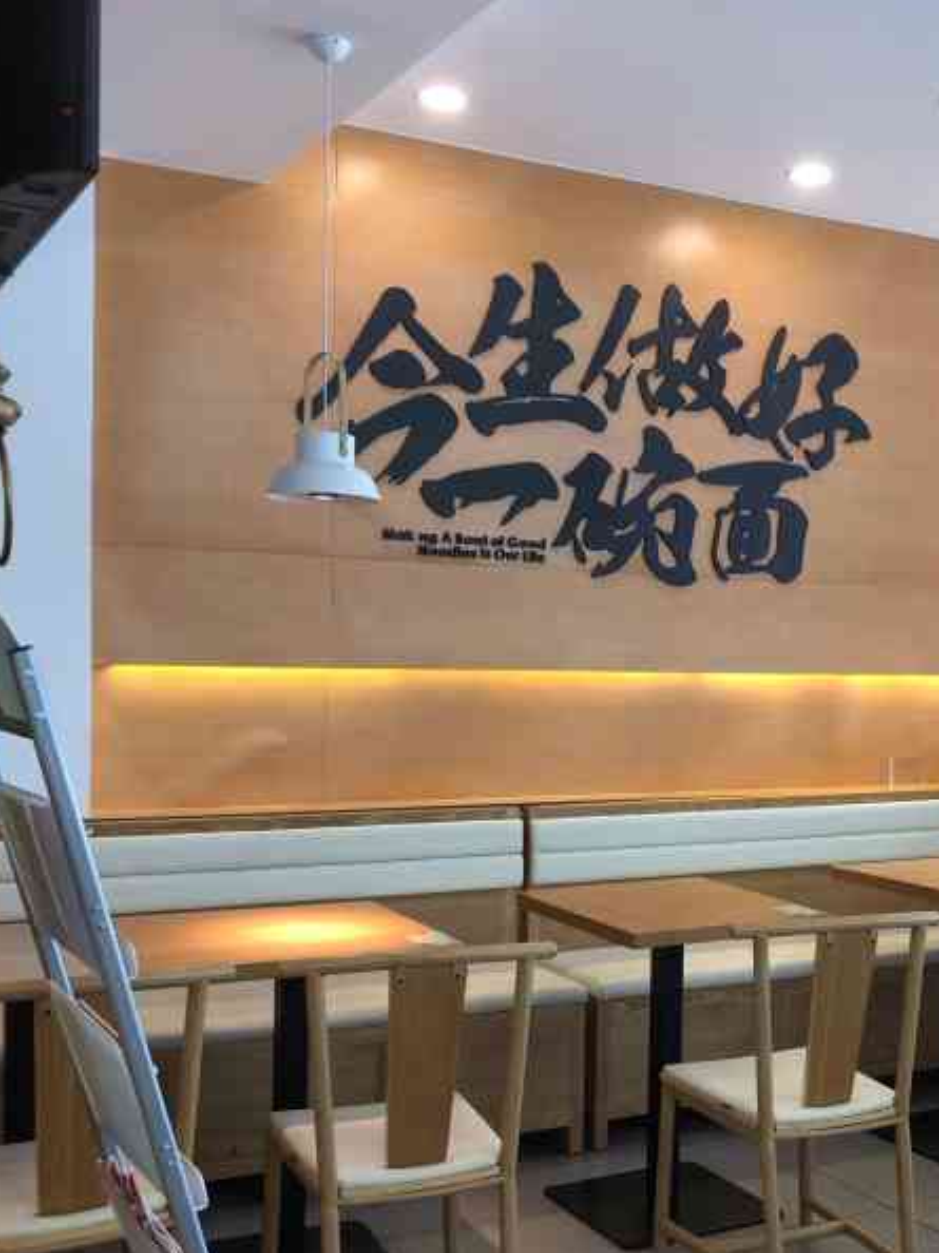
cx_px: 688
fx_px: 1593
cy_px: 729
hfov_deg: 32.3
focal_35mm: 44
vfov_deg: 42.8
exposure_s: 1/33
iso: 25
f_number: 1.8
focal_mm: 4
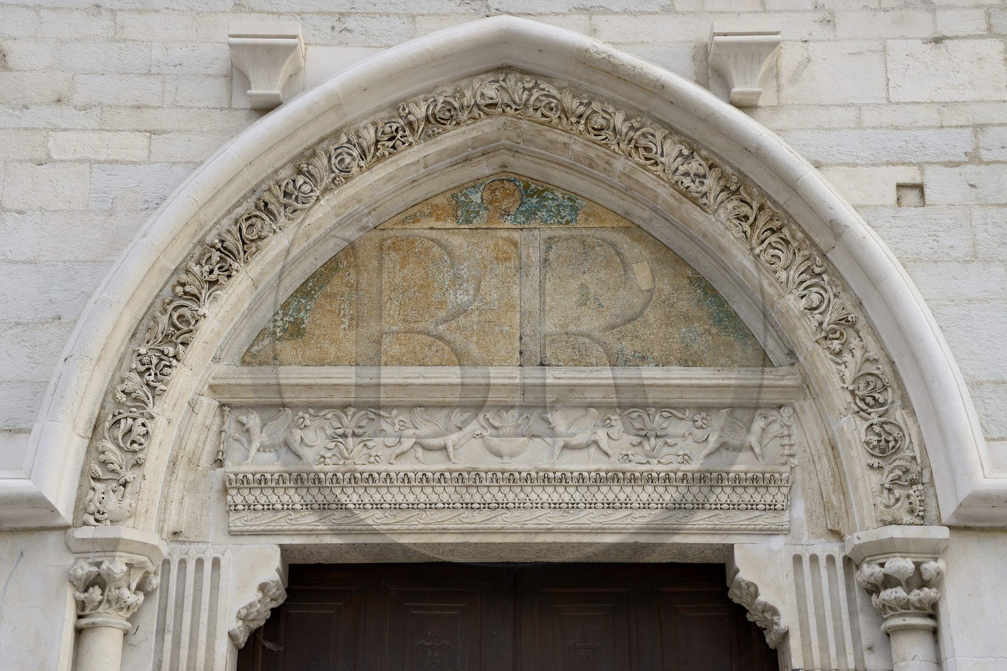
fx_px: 1622
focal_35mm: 58
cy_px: 336
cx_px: 504
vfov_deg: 23.4
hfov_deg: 34.5
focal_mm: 58
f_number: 7.1
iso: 400
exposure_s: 1/250
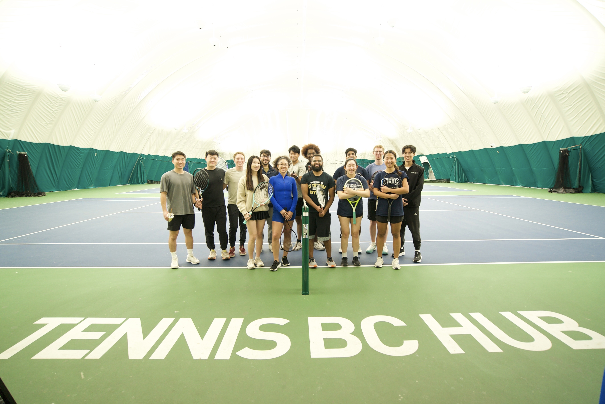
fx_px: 269
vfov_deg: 73.8
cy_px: 202
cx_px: 302
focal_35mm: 16
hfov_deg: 96.7
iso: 1000
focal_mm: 16
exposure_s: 1/20
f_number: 4
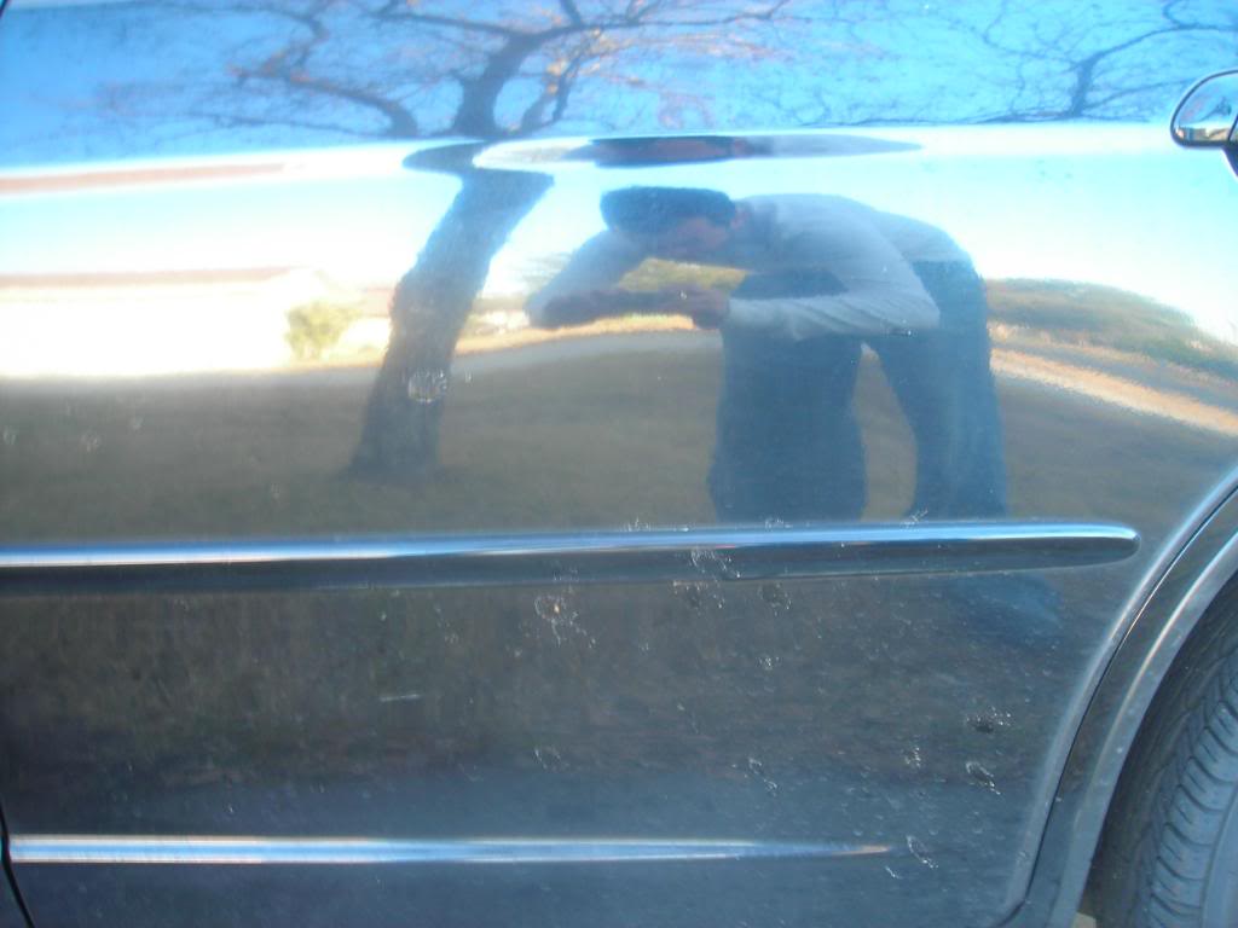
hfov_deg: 49.0
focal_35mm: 38
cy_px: 464
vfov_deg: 37.7
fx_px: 1359
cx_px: 619
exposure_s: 1/5.4
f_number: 3.2
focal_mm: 6.3
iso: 50
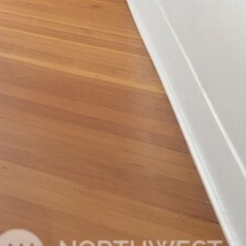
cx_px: -665
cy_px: -315
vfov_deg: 14.3
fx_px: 716
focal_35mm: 89
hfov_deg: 9.0
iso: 200
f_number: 8
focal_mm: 14
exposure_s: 1/60
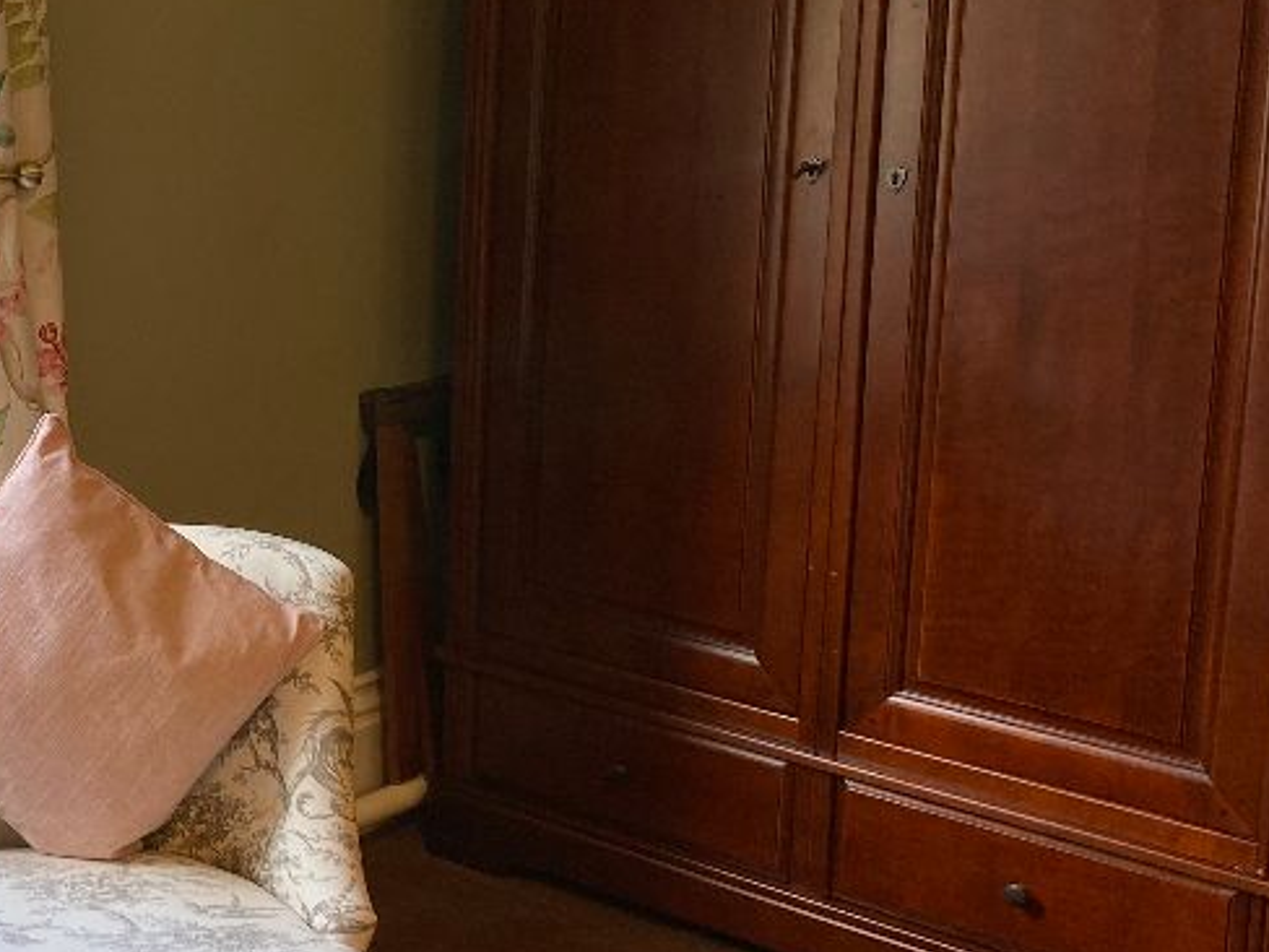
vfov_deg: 22.8
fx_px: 2346
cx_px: -16
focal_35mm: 64
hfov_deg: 28.3
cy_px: 304
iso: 40
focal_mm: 4.25
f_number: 1.8
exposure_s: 1/122
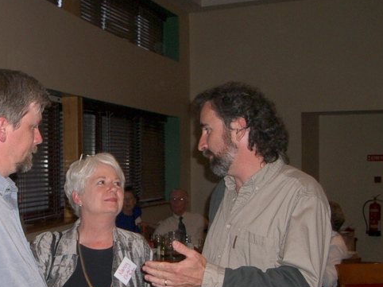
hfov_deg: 30.5
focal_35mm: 62
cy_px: 206
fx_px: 686
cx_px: 81
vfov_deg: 23.4
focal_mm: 5.8
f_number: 2.6
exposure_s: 1/40
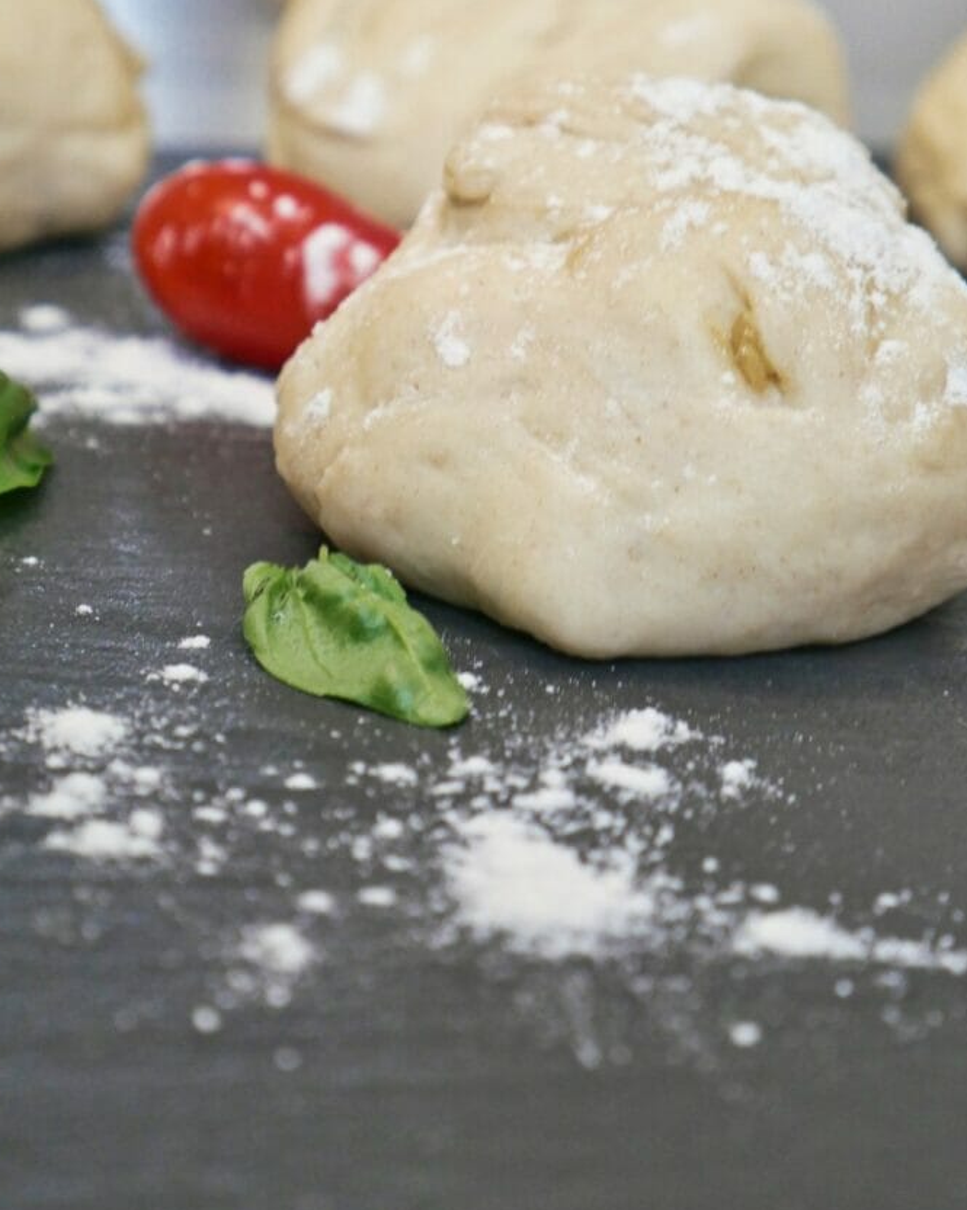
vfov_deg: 19.0
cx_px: 513
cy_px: 486
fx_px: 3615
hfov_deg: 15.2
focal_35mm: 101
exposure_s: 1/25
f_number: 5.6
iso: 800
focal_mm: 42
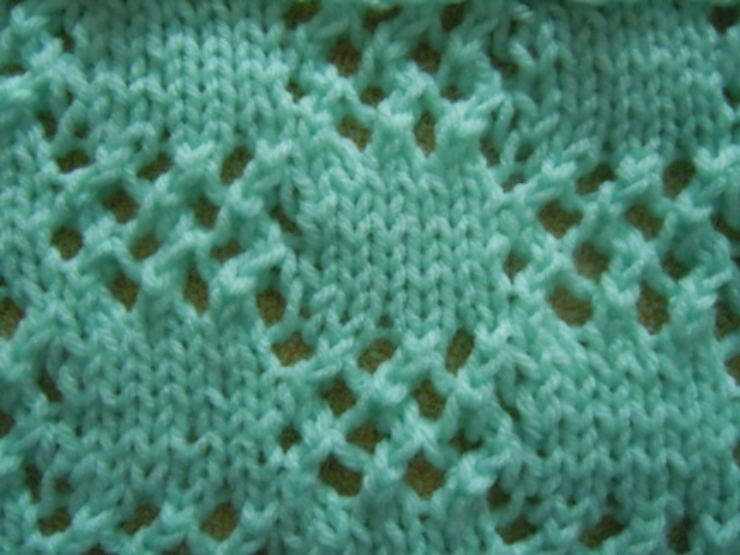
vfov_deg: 46.8
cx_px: 370
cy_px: 278
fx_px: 641
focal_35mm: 30
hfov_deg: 60.0
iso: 800
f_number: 3.5
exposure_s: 1/10
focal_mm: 5.4
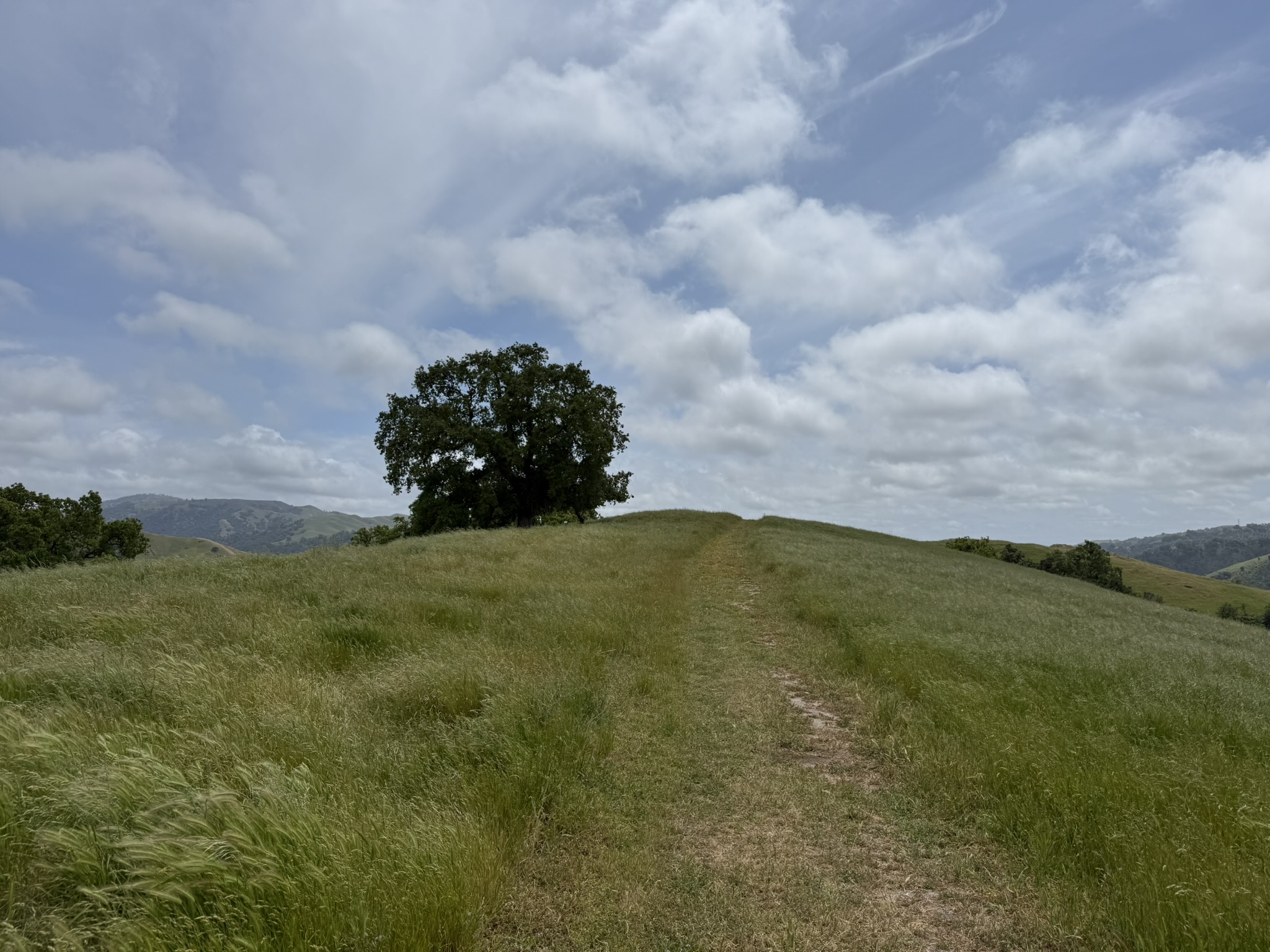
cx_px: 635
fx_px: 881
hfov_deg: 71.6
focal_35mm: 24
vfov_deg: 56.8
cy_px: 476
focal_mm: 6.76
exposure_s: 1/11905
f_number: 1.78
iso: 80
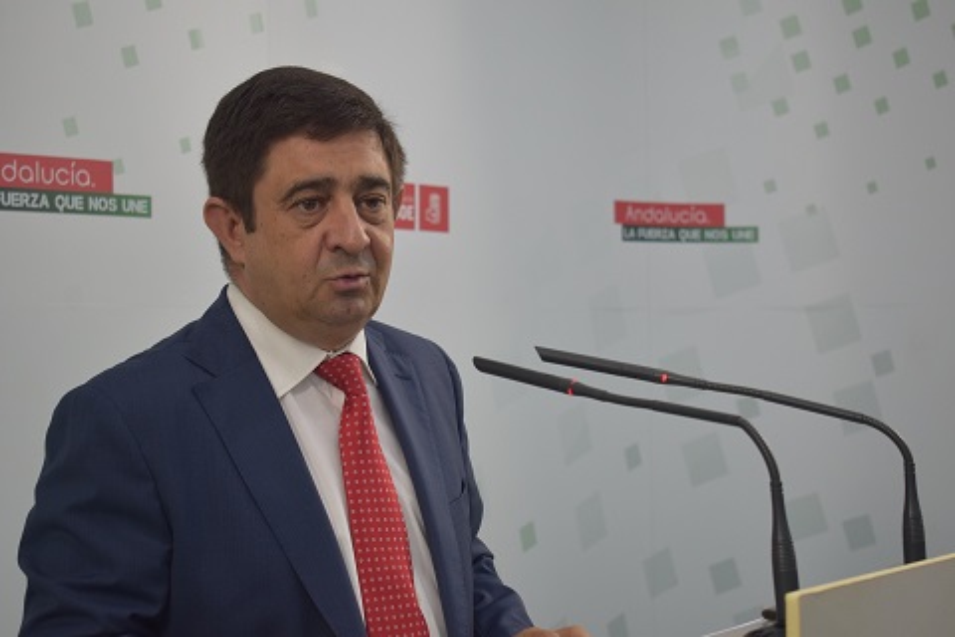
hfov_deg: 29.2
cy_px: 318
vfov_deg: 19.7
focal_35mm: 69
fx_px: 1830
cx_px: 478
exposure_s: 1/60
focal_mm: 46
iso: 560
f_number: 5.3
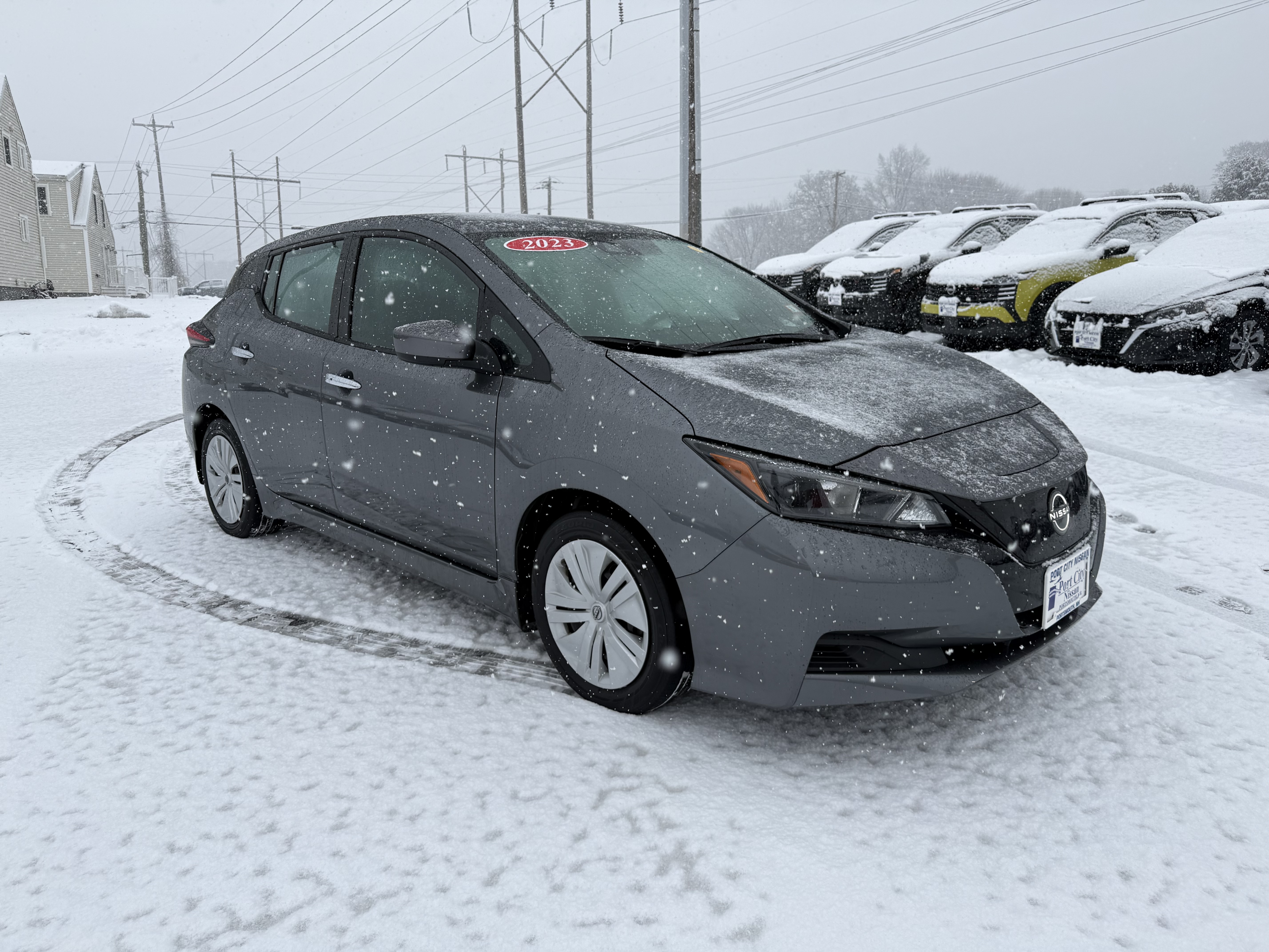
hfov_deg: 71.6
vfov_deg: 56.8
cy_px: 476
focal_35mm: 24
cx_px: 634
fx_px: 880
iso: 80
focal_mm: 6.76
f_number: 1.78
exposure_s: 1/654
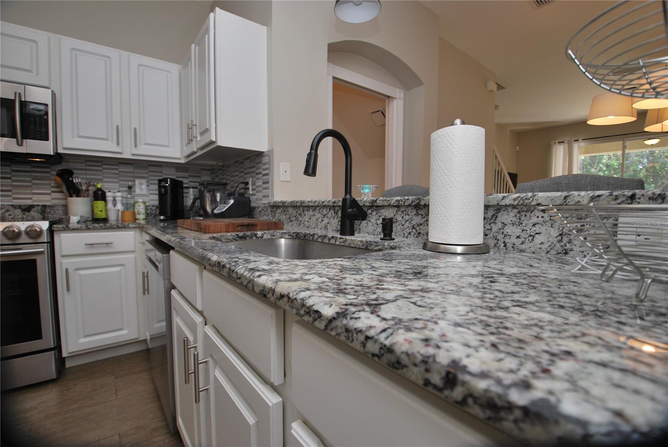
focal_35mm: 15
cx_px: 334
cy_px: 224
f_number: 3.5
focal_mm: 10
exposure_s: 1/60
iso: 100
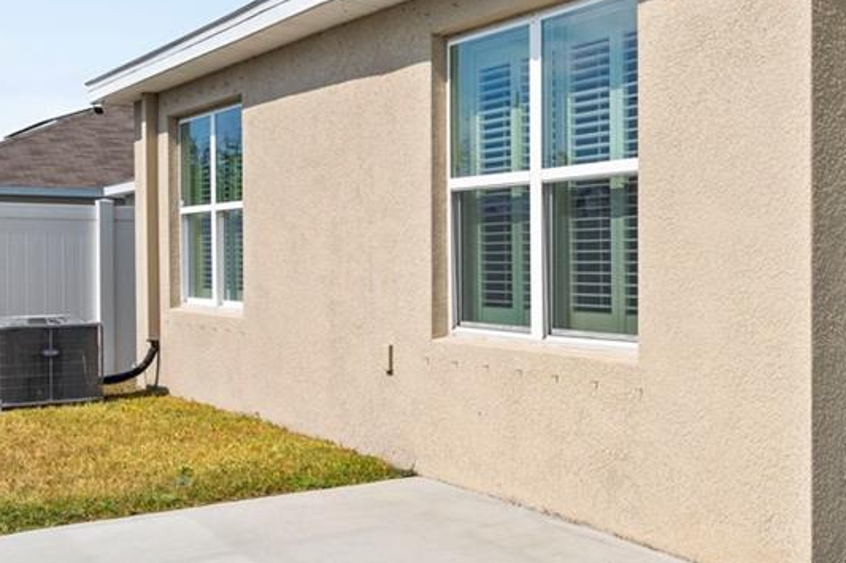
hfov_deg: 37.6
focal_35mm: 48
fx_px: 1128
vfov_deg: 28.1
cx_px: 806
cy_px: 278
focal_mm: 16
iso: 250
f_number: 8
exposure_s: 1/1000
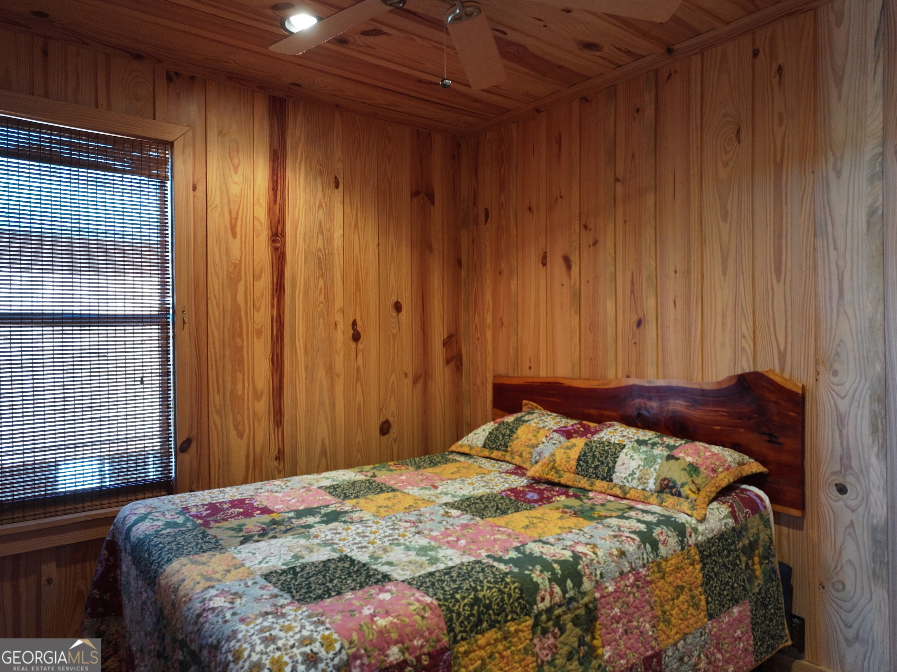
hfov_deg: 71.6
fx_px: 622
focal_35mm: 24
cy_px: 336
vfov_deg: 56.8
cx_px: 448
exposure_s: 1/15
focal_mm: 12.29
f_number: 2.8
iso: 220
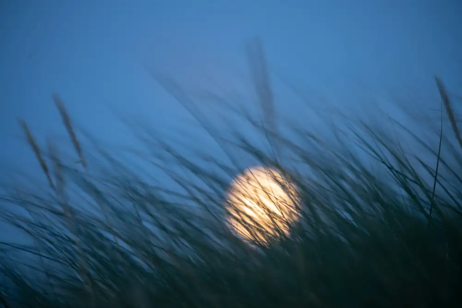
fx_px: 5134
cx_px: 231
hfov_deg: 5.2
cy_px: 154
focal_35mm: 400
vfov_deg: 3.4
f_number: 5.6
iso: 400
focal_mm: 400
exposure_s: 1/5
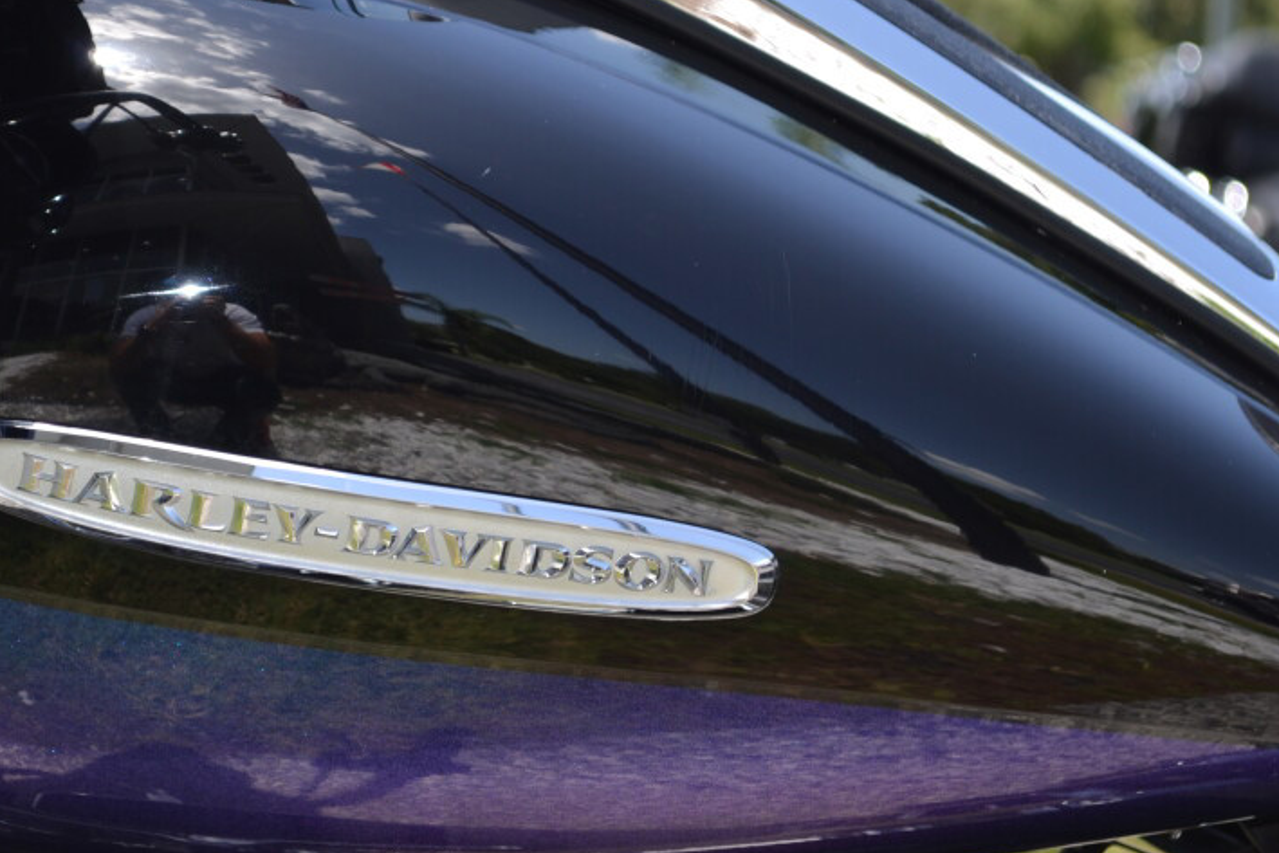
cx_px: 429
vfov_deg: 10.4
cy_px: 339
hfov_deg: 15.5
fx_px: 4690
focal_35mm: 132
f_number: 5.6
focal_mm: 52
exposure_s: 1/160
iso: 100
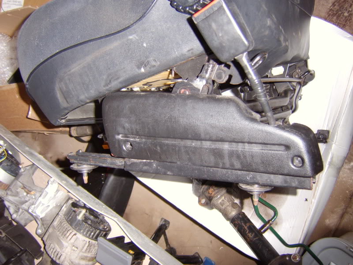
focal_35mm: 31
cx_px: 176
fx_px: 316
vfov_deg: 45.4
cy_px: 132
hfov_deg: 58.4
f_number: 2.7
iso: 141
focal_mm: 8.13
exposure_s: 1/30
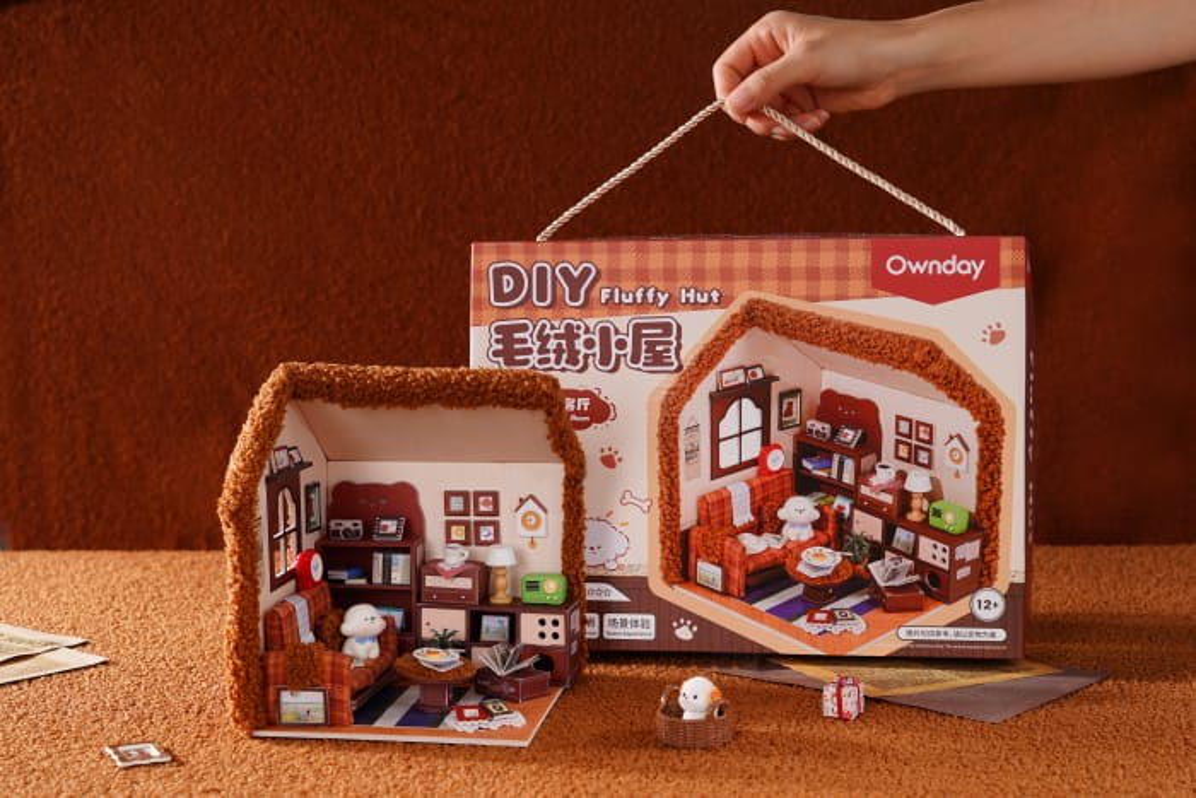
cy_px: 399
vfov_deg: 28.7
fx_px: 1562
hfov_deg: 41.9
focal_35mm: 47
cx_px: 598
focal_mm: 47
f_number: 6.3
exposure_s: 1/160
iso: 100
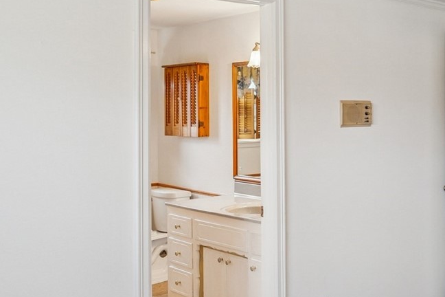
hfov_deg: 35.8
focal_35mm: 46
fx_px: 567
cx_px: 501
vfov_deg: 29.3
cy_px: 129
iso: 400
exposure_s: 1/200
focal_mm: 14.6
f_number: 2.8
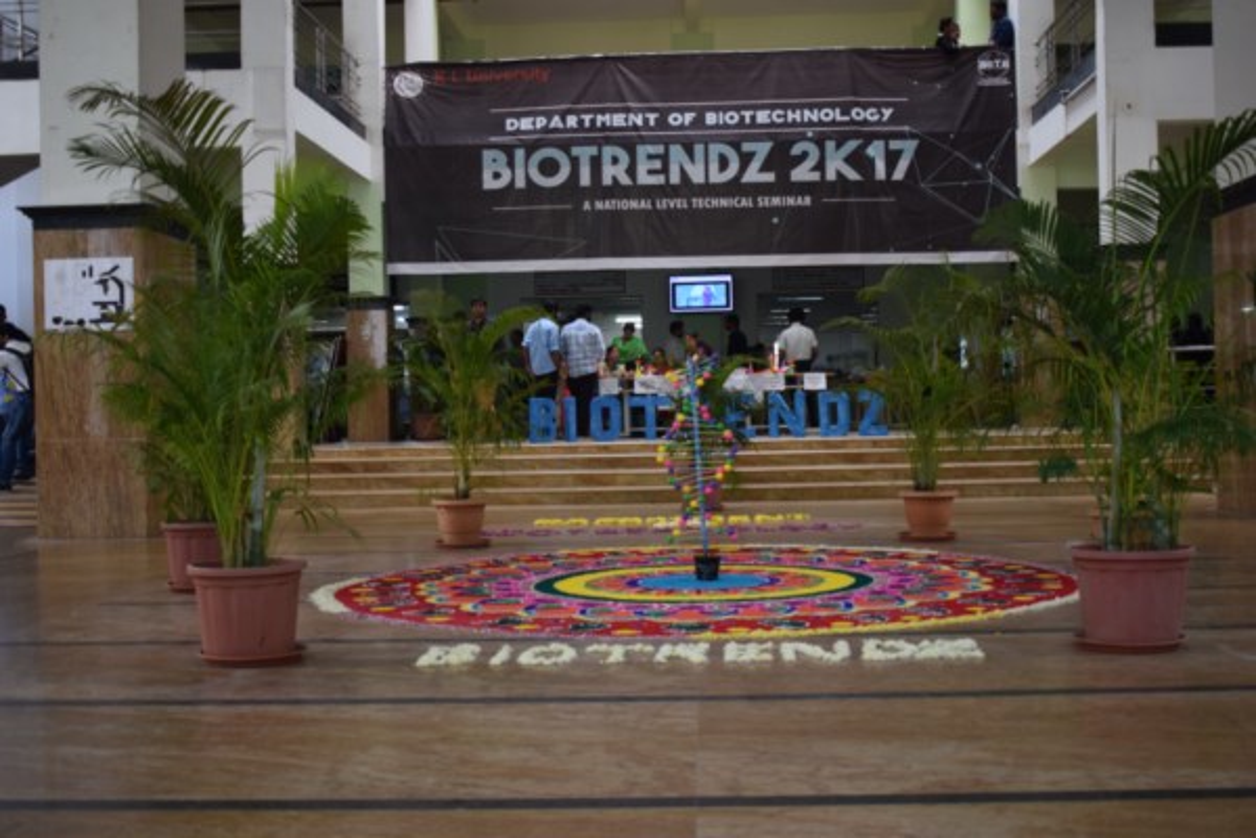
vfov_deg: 30.8
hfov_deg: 45.0
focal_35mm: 44
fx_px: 1518
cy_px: 419
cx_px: 628
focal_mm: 29
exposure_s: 1/60
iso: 500
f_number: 4.2
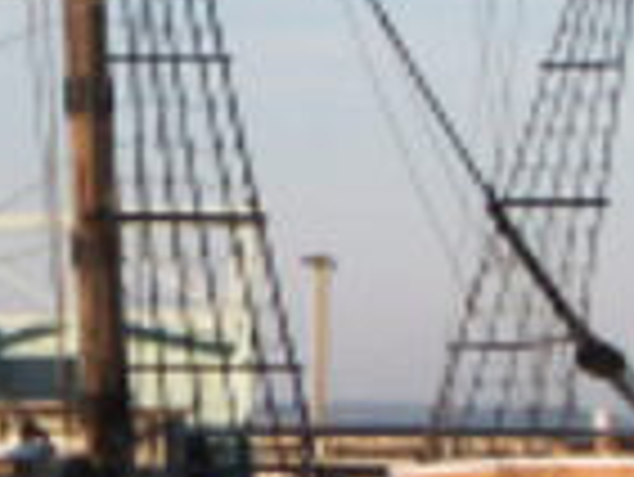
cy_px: 184
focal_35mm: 444
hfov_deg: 4.5
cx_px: 49
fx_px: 8139
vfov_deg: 3.4
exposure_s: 1/250
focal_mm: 15.2
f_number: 5.6
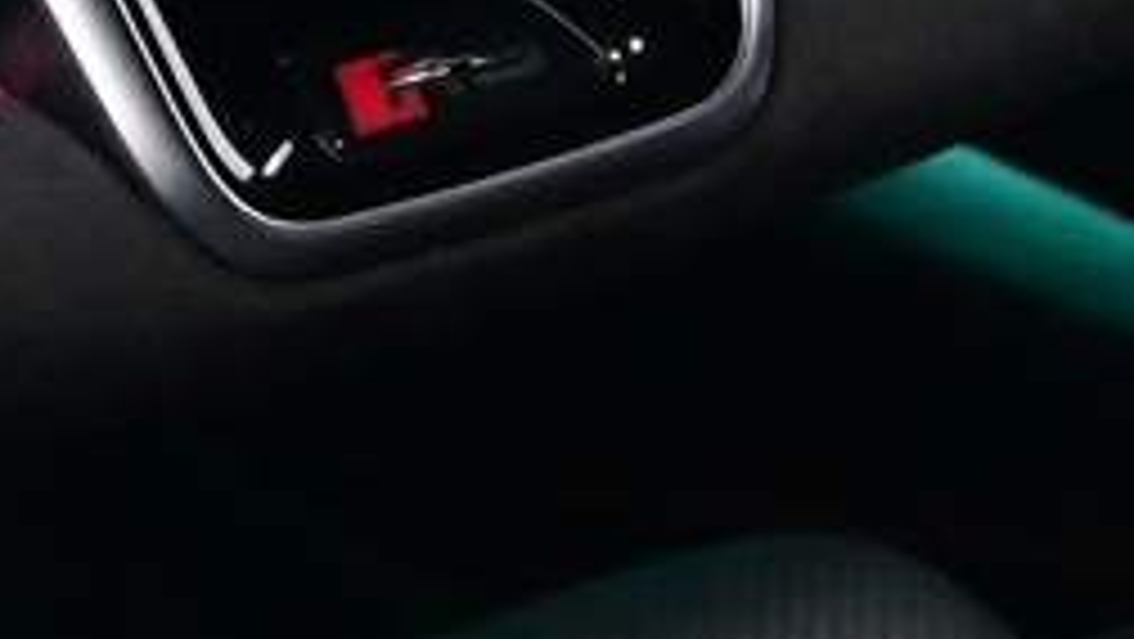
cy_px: -1364
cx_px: 171
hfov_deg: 8.7
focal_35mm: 247
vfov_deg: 4.7
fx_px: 7431
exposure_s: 1/40
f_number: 4.2
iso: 5000
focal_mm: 24.5
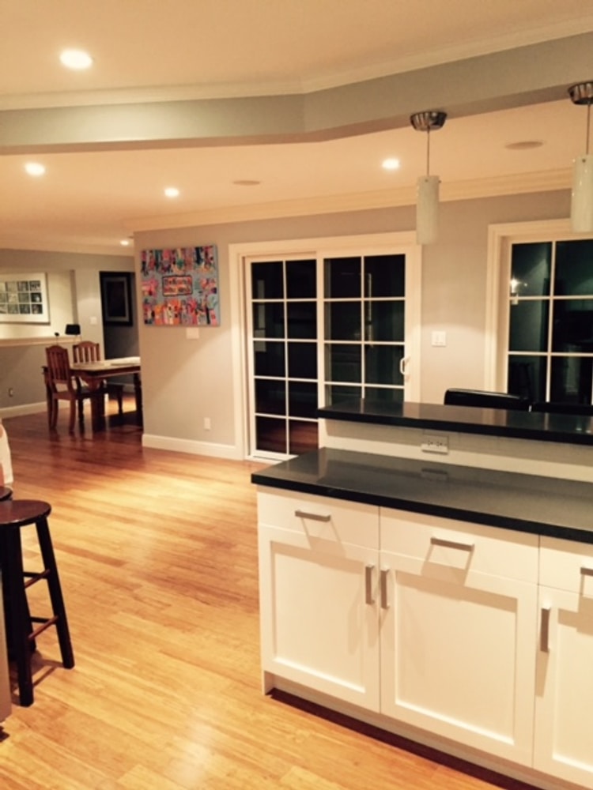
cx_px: 296
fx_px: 662
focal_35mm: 29
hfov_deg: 48.2
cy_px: 395
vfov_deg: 61.7
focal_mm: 4.15
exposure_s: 1/15
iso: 250
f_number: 2.2
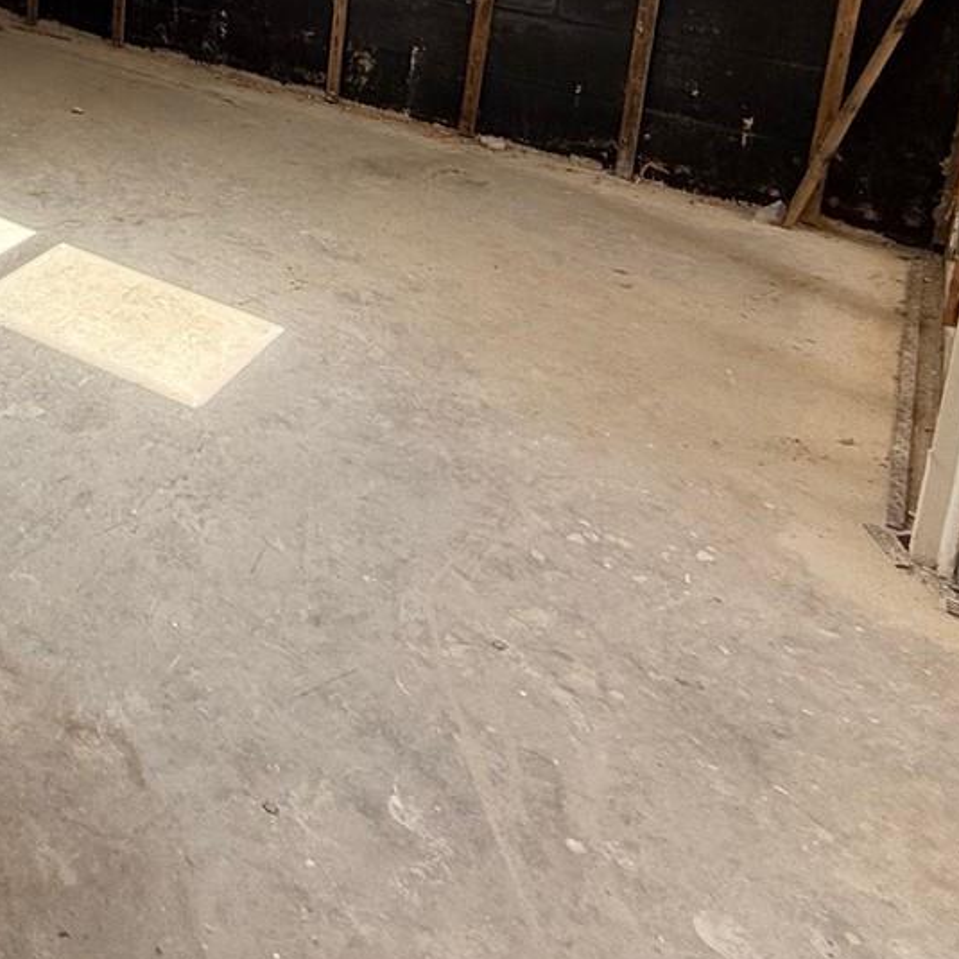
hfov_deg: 36.3
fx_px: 1160
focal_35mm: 37
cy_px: -93
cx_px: -151
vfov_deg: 37.6
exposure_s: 1/119
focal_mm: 2.22
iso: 64
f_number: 2.2
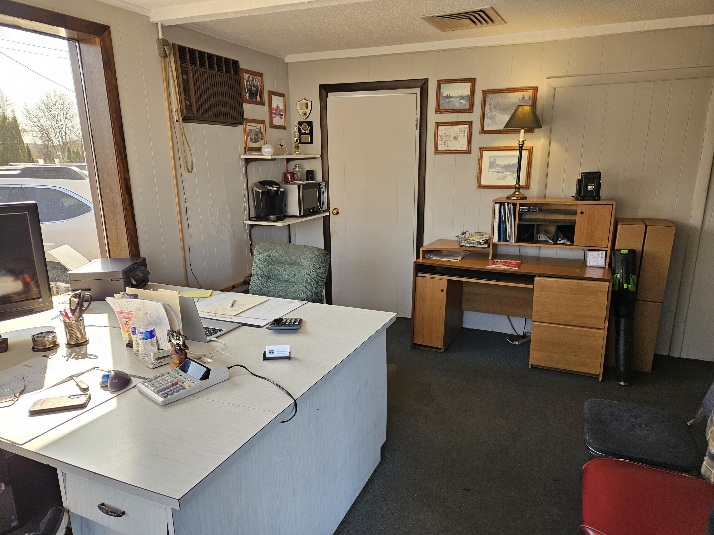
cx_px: 357
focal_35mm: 23
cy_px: 268
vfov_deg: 58.9
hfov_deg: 73.9
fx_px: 474
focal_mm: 5.4
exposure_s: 1/180
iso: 200
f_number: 1.8
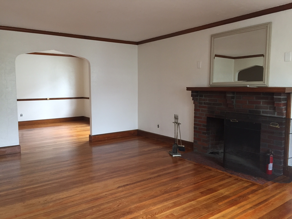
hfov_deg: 61.7
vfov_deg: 48.2
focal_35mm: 29
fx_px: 245
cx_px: 146
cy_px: 110
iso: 100
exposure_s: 1/30
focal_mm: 4.15
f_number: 2.2
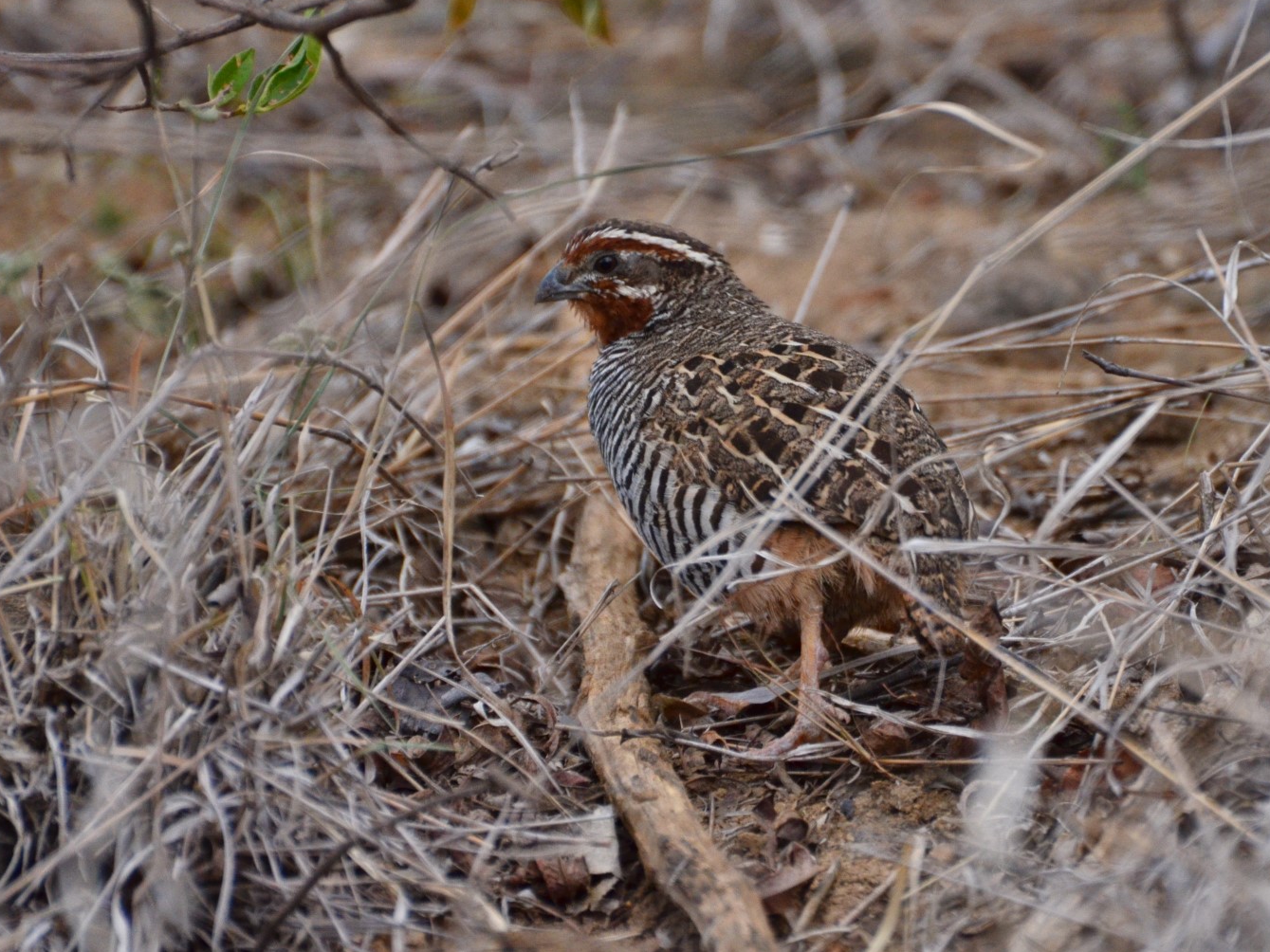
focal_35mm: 526
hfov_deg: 3.8
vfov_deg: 2.8
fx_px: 19296
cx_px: 764
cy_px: 444
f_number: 5.6
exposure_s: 1/640
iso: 800
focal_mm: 300
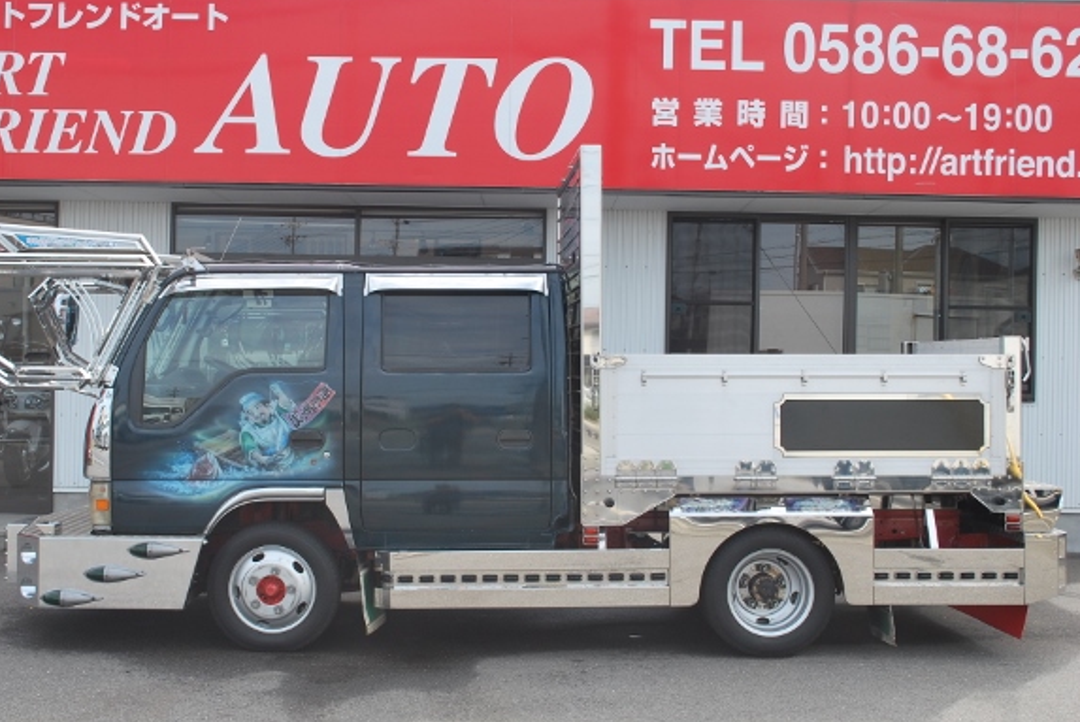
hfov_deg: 40.6
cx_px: 490
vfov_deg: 27.8
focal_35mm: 49
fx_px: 1458
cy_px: 360
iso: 100
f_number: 8
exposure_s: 1/100
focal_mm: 29
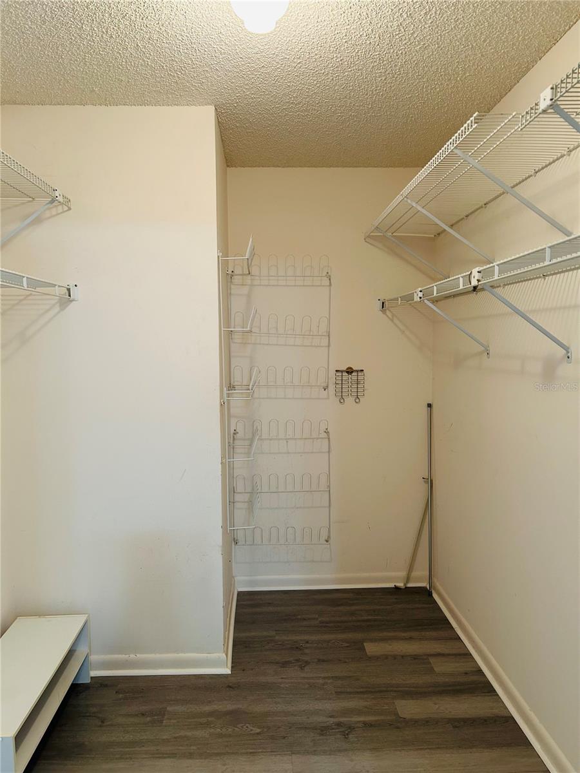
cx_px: 290
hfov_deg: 53.1
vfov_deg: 67.3
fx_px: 581
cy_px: 386
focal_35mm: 26
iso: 160
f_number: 1.5
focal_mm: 5.7
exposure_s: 1/60
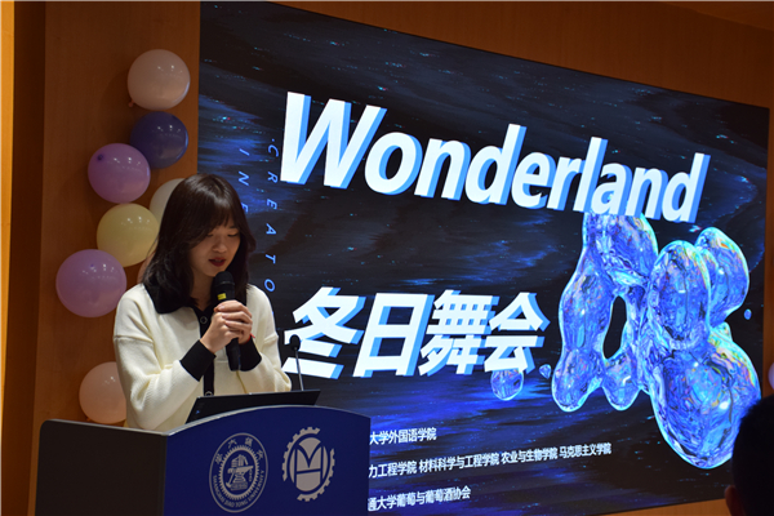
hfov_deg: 31.9
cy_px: 258
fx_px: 1354
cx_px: 387
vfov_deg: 21.6
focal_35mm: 63
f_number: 4.5
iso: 400
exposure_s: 1/80
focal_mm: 42
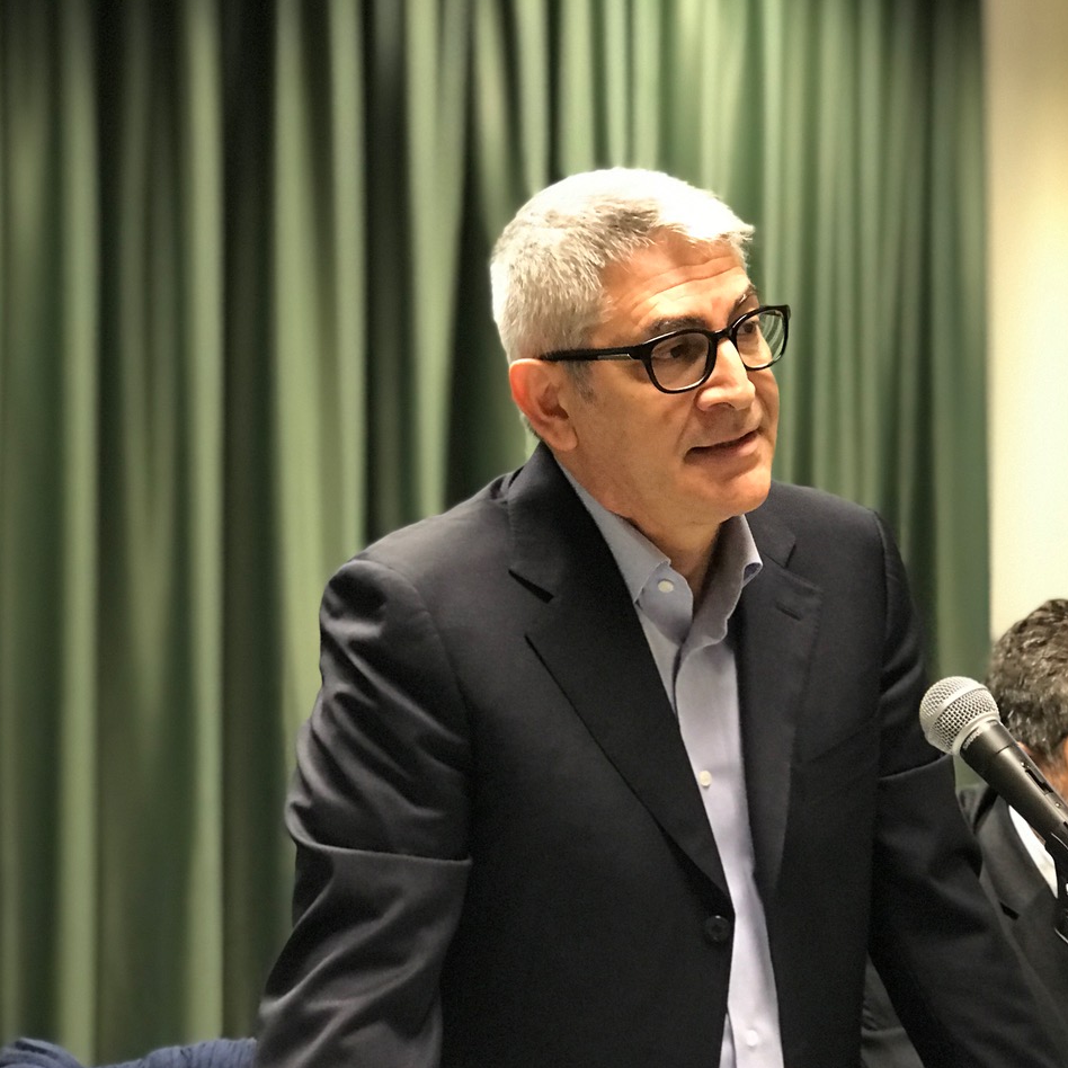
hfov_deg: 25.3
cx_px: 613
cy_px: 537
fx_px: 2374
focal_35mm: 68
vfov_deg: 25.4
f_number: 2.8
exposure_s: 1/50
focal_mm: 6.6
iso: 640
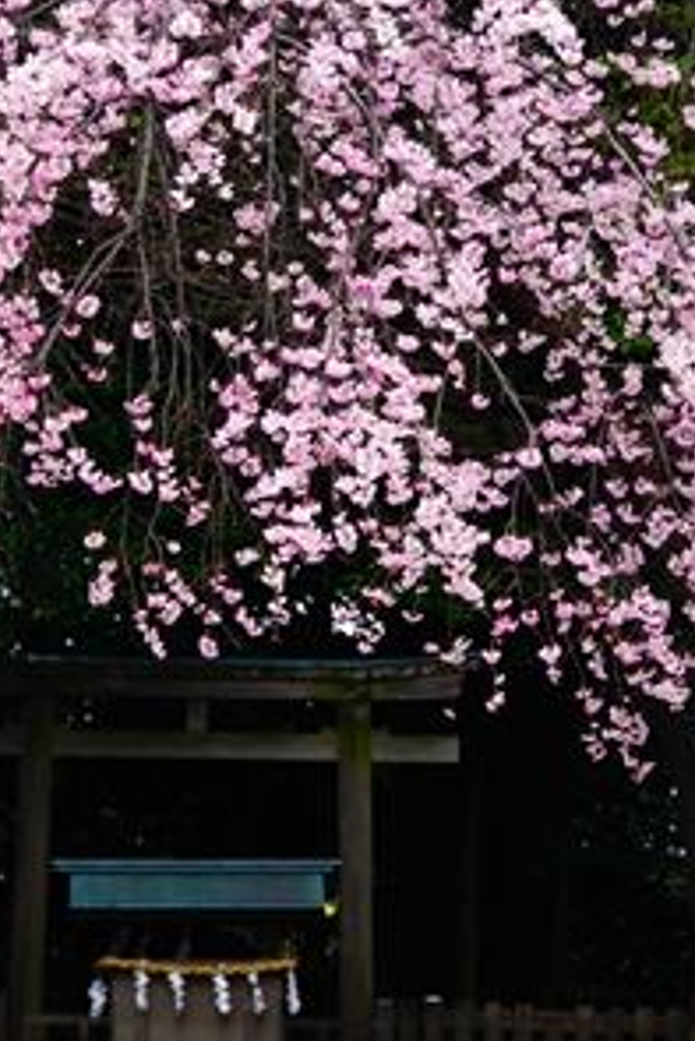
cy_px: 423
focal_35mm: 156
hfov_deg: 8.8
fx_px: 4520
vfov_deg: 13.1
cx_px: 333
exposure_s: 1/125
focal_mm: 76.8
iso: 100
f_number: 6.3
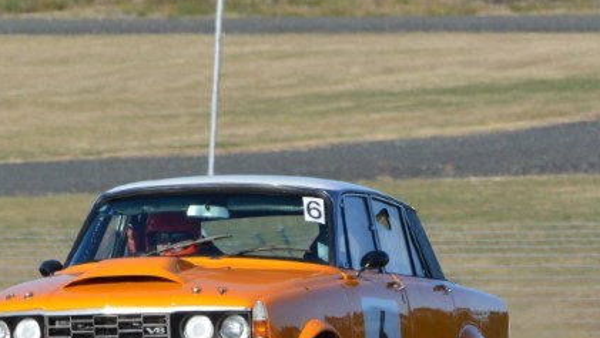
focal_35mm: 940
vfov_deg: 1.3
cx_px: 212
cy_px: 330
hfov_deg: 2.3
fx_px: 14958
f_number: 11
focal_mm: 360
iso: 640
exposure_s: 1/1000
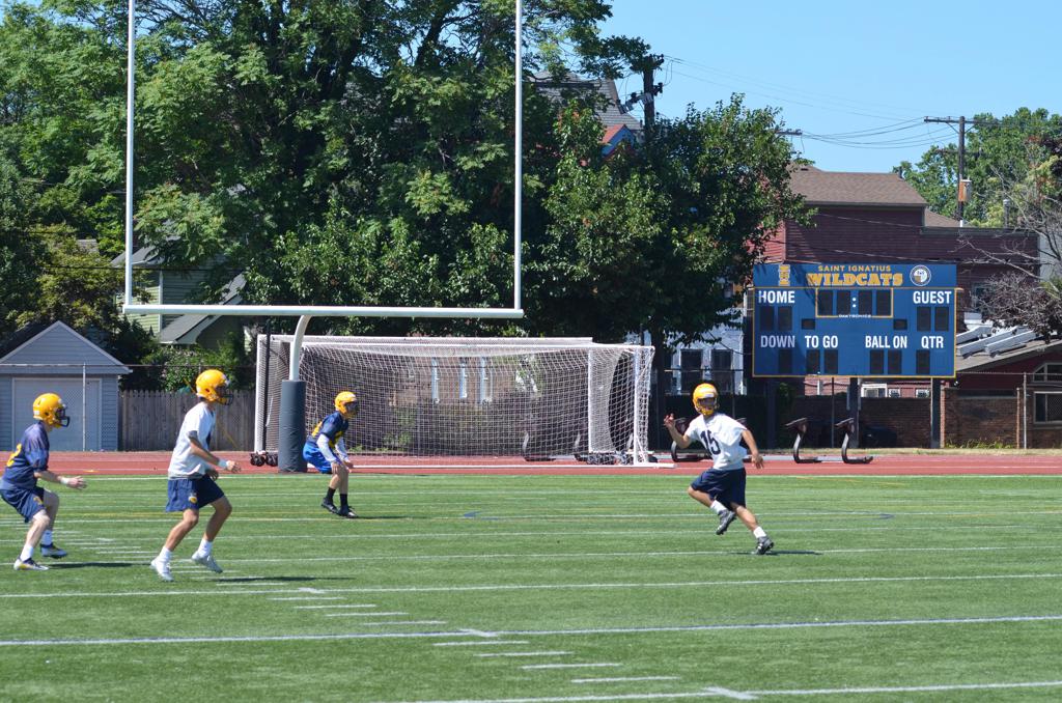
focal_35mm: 105
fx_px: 3091
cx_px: 531
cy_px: 352
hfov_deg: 19.5
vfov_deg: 13.0
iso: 400
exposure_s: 1/1600
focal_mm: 70
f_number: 5.6
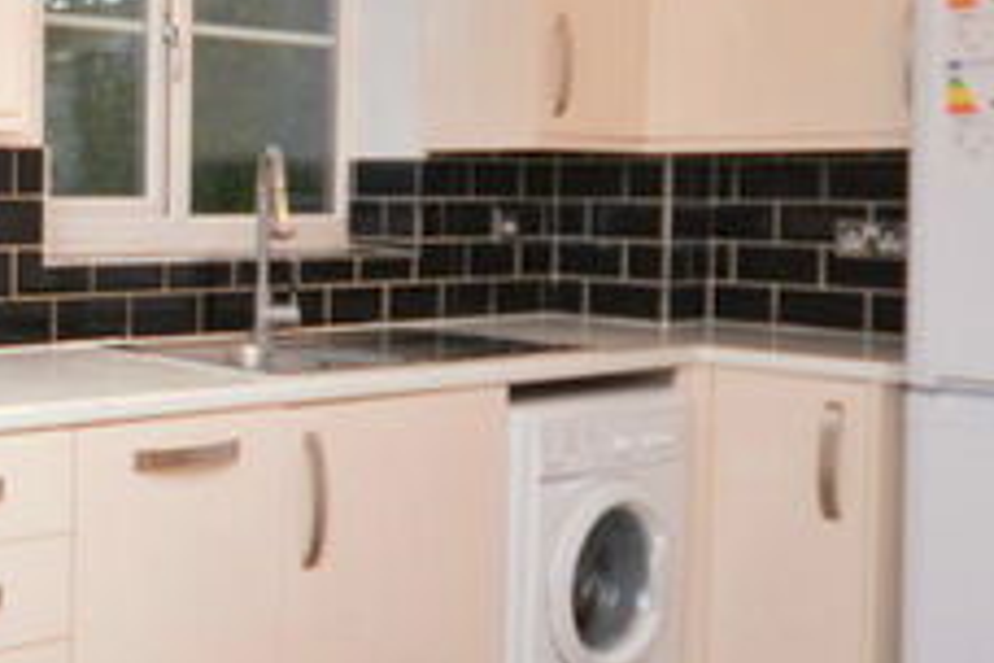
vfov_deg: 29.1
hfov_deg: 35.7
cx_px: -126
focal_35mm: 46
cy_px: 227
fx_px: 1270
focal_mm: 10
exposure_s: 1/60
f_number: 4
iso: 800
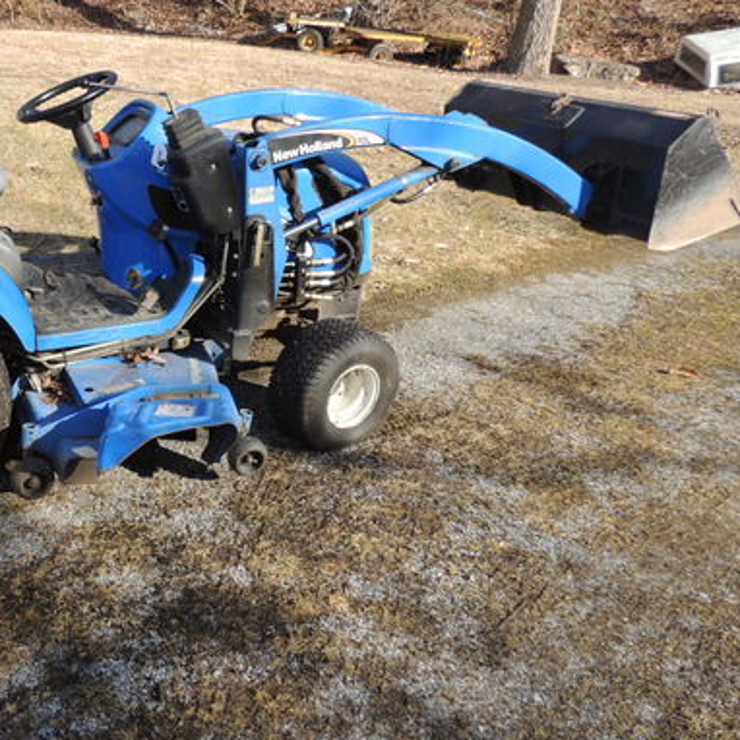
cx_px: 146
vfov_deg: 47.1
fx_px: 847
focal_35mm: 35
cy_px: 321
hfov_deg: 44.8
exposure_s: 1/500
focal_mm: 4.3
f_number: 3
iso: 100
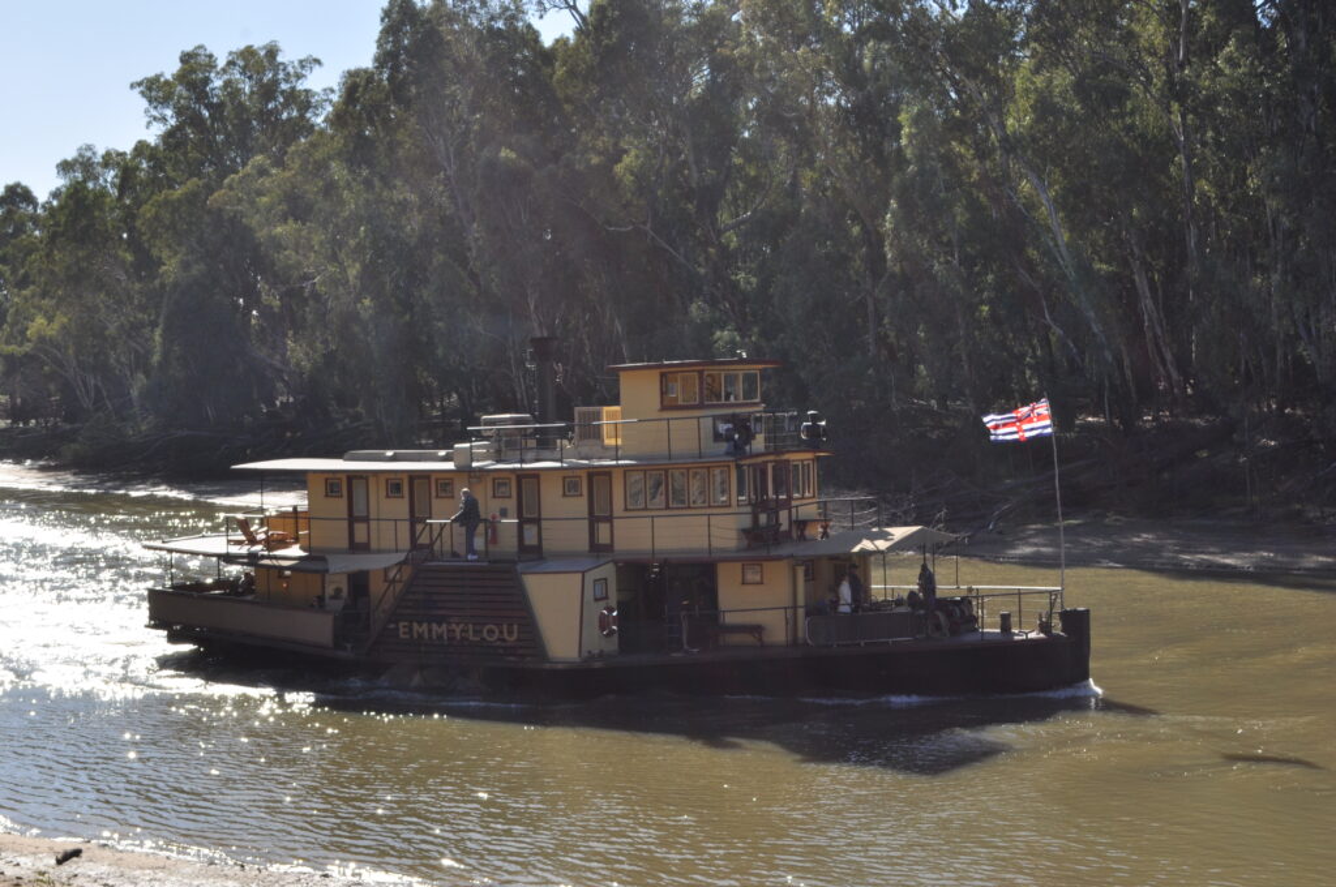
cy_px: 444
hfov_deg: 33.4
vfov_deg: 22.6
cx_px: 668
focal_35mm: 60
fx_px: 2224
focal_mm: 40
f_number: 14
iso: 200
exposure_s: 1/200
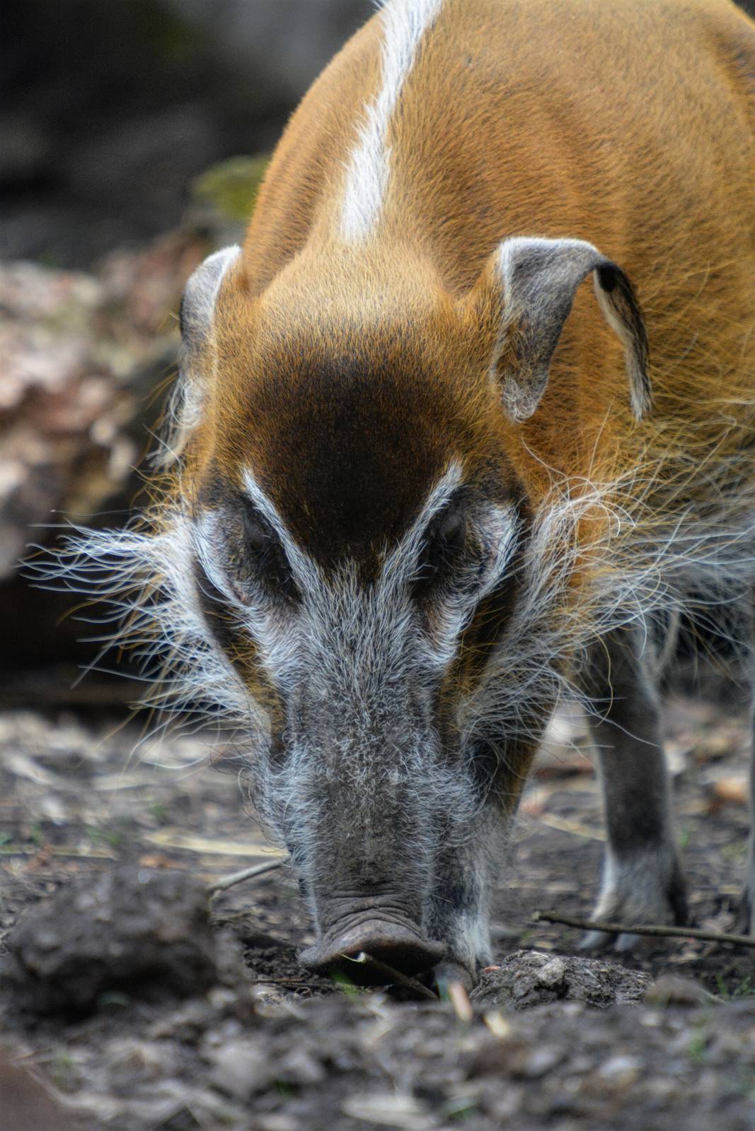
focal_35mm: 750
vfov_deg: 2.7
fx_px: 23587
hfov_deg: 1.8
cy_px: 566
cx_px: 378
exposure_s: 1/500
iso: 2000
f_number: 6.3
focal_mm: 500
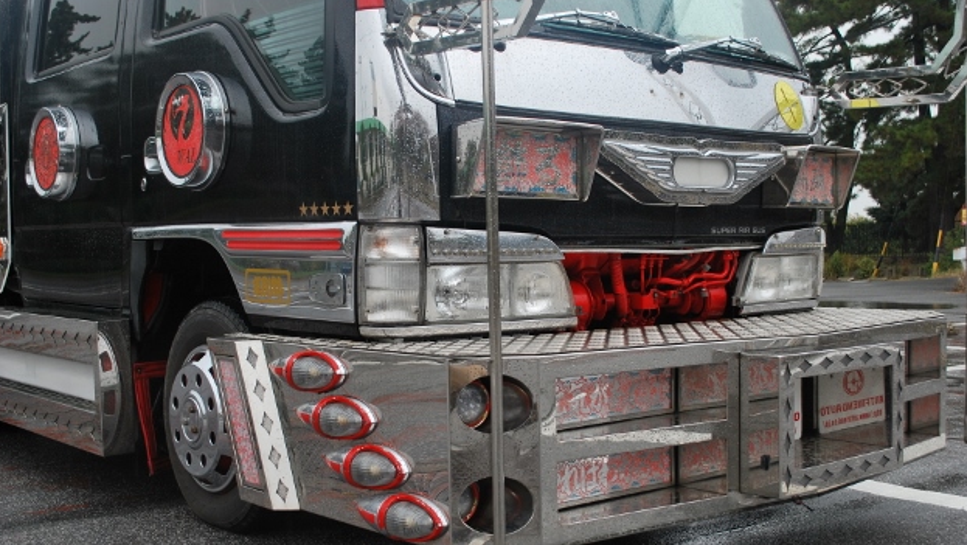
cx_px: 486
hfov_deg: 48.3
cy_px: 281
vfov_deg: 28.4
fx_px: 1077
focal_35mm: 42
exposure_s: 1/125
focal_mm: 26
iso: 140
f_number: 5.6
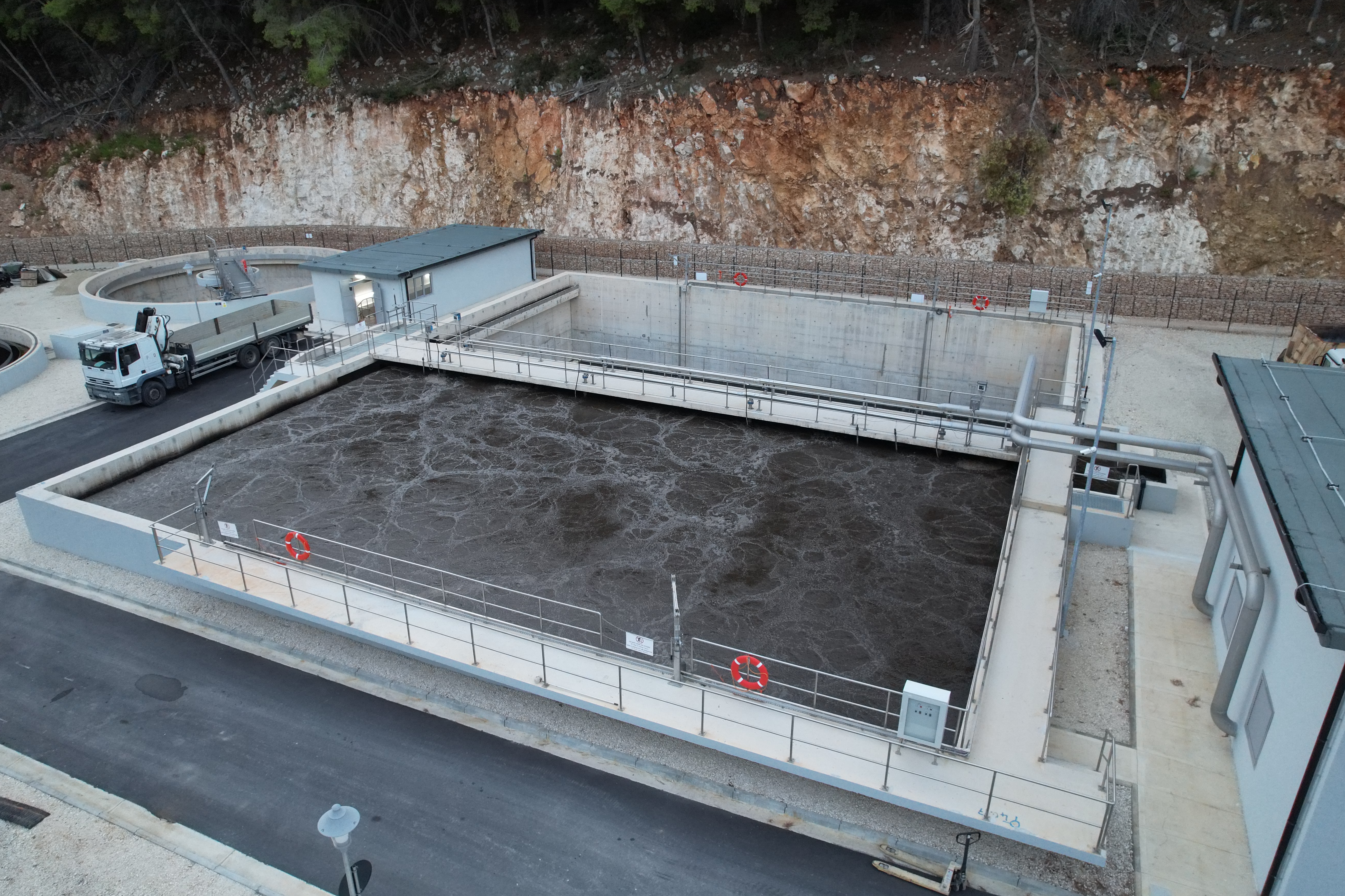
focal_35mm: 23
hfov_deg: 76.1
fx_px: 859
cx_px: 672
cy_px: 449
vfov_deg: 55.1
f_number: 2.8
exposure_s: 1/160
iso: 800
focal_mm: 8.38
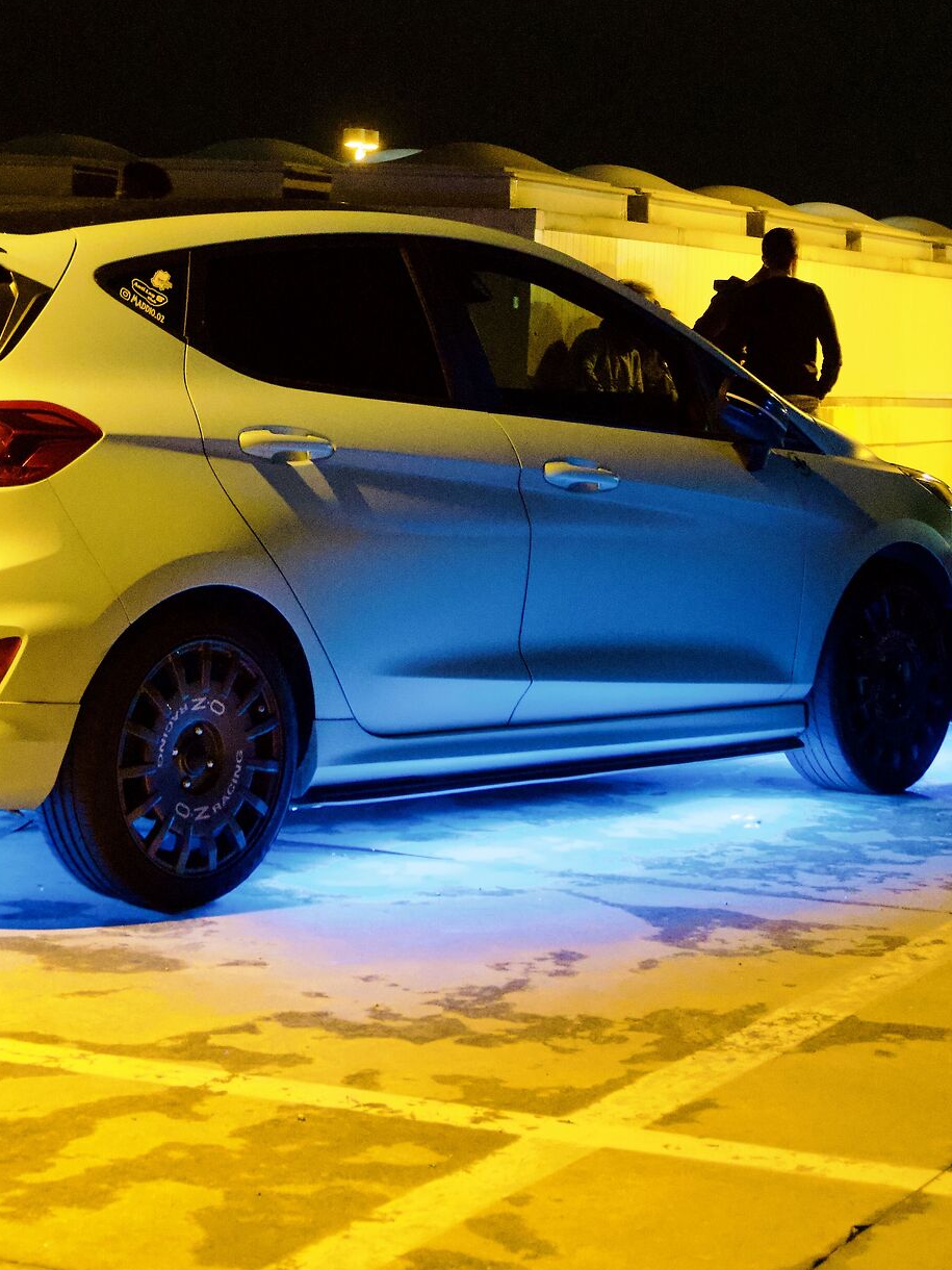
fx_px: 3225
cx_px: 228
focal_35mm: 88
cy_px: 219
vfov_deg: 21.9
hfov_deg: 16.7
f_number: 5
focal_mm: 31
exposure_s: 1/25
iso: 6400
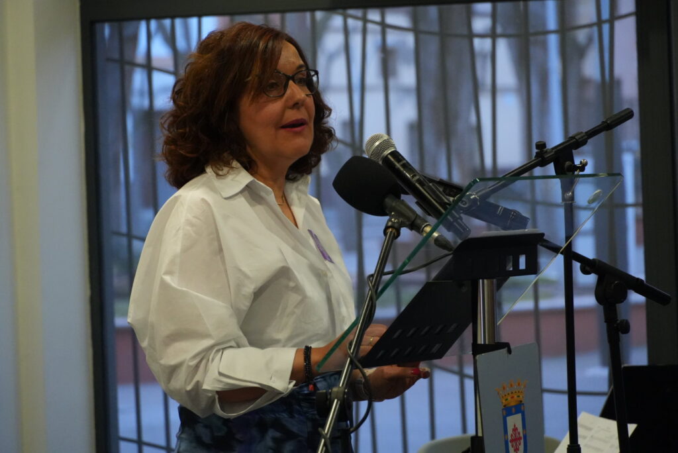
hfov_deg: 10.6
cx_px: 339
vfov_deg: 7.1
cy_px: 226
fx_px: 3646
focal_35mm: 194
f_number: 5.6
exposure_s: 1/100
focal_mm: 129
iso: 4000
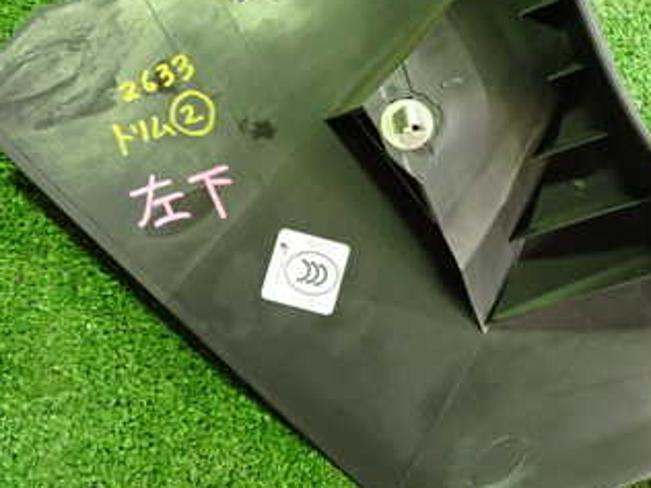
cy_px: 138
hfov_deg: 33.0
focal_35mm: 57
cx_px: 501
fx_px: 1072
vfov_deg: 25.4
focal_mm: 5.4
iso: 640
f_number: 2.3
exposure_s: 1/30
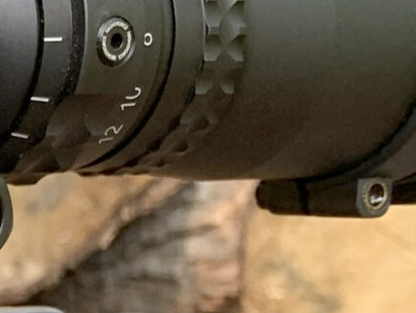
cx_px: -811
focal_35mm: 155
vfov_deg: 9.3
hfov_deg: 9.8
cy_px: 485
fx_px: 1863
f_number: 1.8
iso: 64
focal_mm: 4.25
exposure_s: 1/121
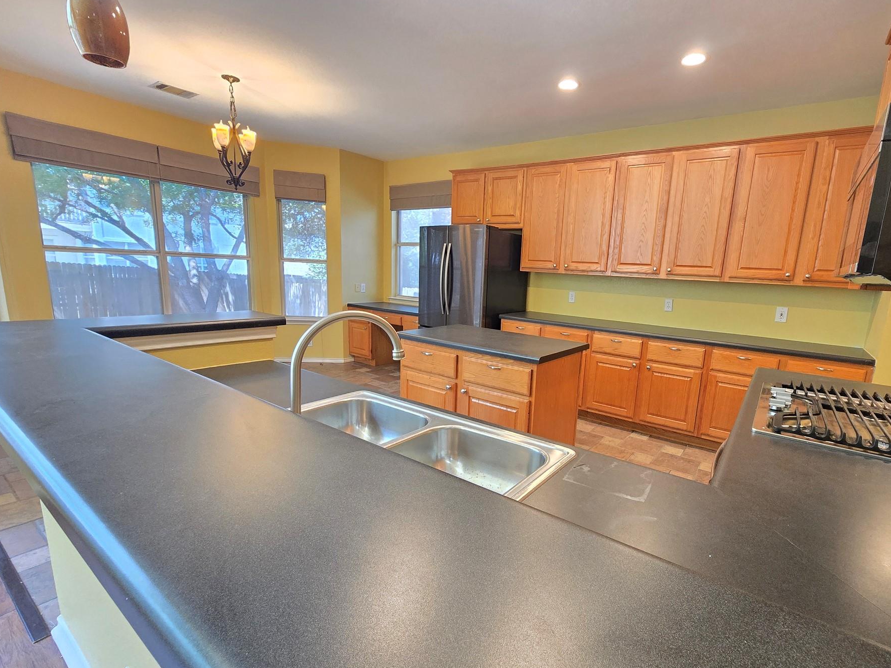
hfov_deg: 97.5
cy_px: 357
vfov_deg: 81.6
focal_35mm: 15
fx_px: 386
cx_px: 508
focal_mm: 2.2
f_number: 2.2
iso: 400
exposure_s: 1/60
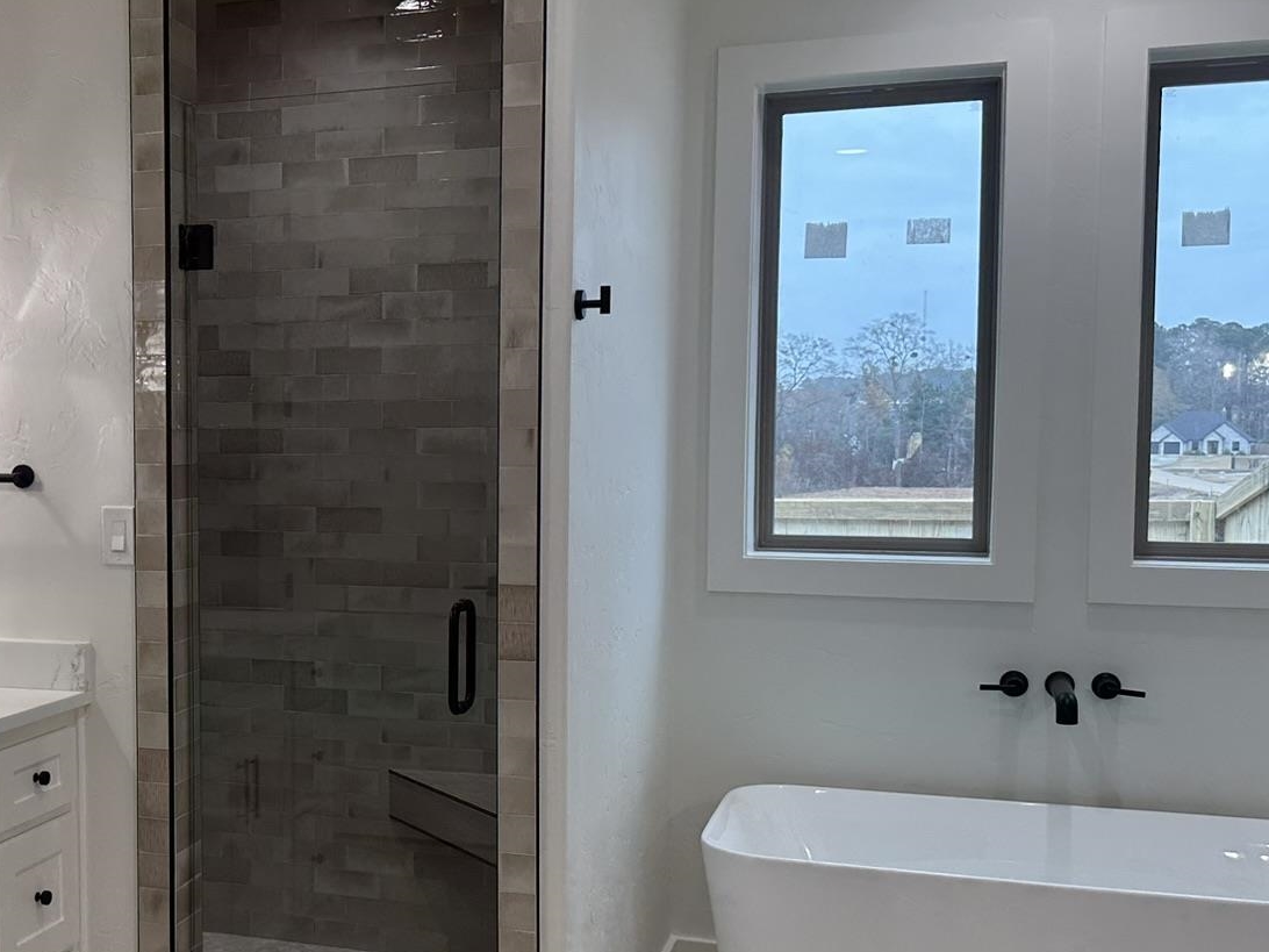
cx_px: 284
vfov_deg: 32.1
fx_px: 1650
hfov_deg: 40.6
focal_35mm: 45
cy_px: 551
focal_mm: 6.86
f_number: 1.78
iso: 100
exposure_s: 1/155
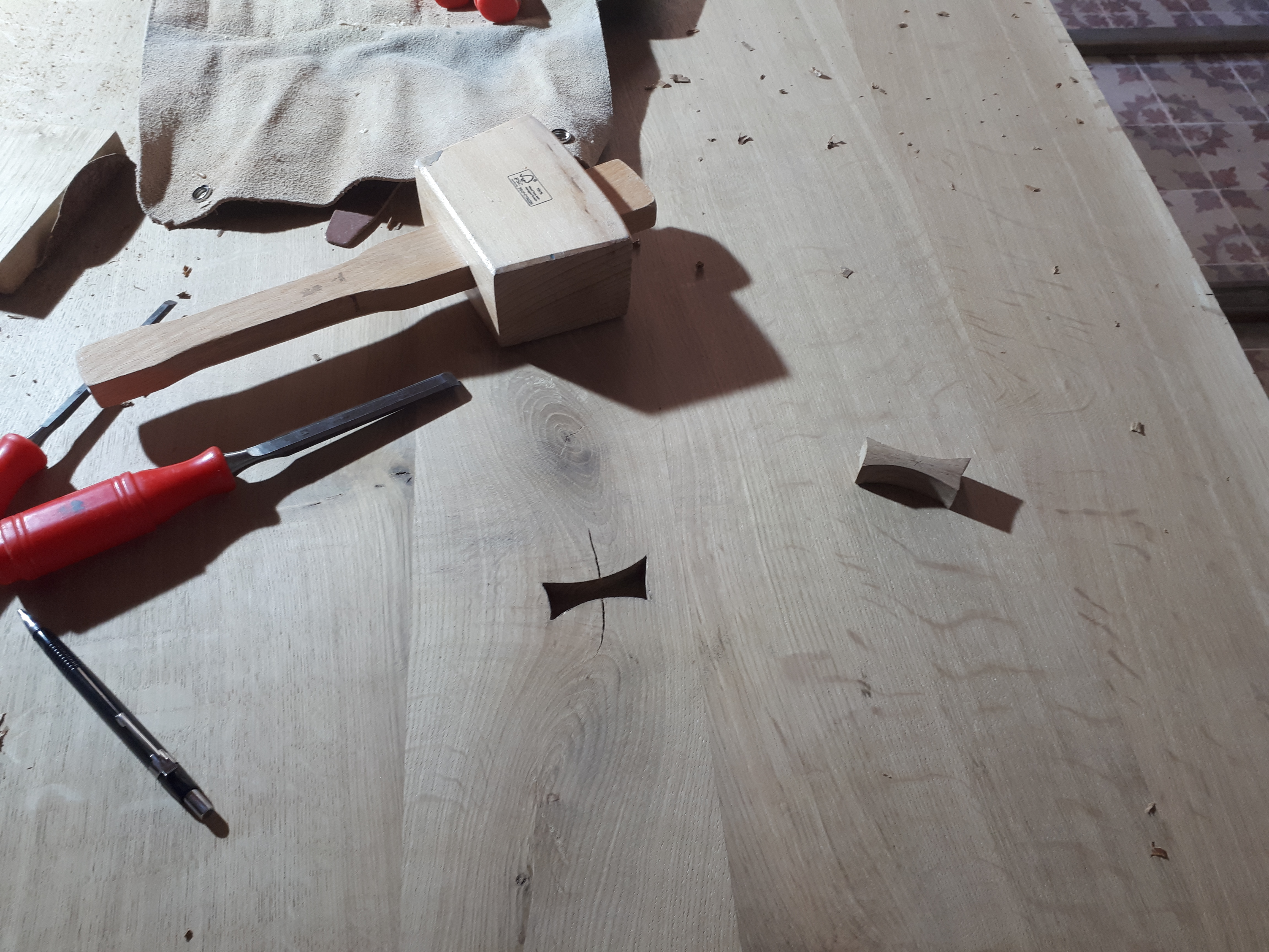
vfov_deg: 51.4
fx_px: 990
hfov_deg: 65.3
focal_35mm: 27
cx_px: 634
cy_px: 476
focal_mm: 3.6
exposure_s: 1/33
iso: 80
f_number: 1.9
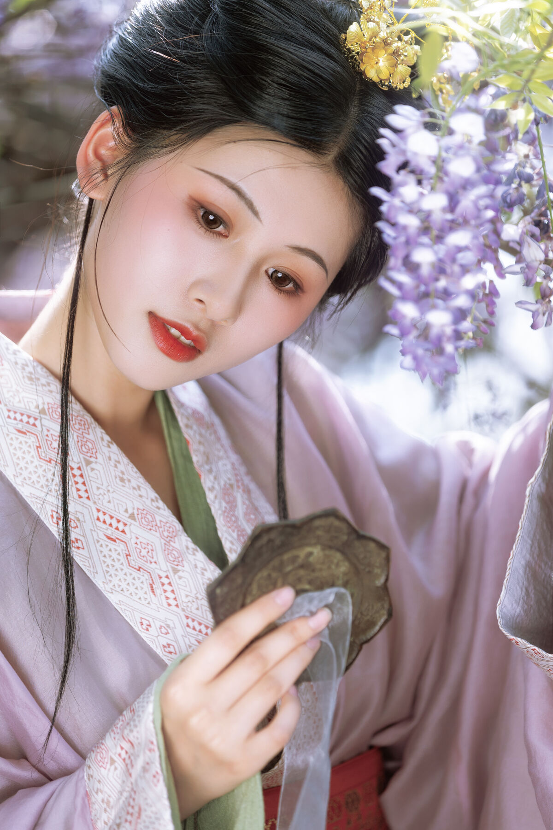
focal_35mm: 160
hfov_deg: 8.6
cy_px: 415
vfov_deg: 12.8
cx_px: 276
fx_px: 3686
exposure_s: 1/500
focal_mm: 160
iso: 100
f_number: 2.8
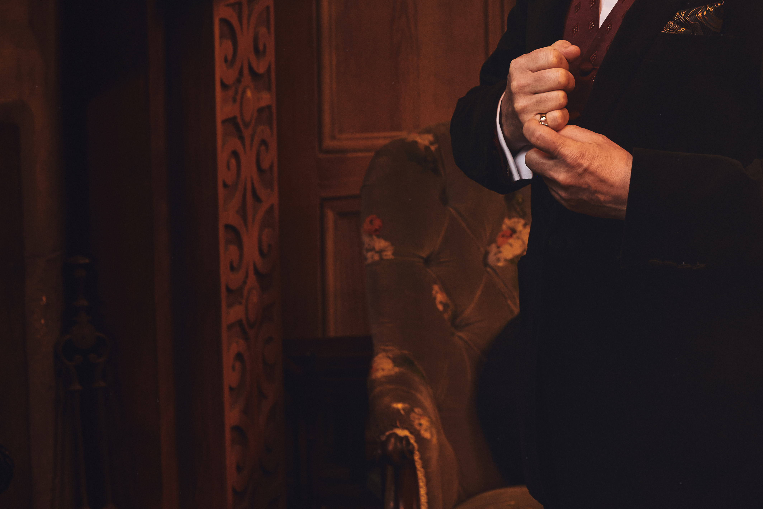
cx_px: 634
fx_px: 2056
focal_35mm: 97
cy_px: 36
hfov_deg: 20.7
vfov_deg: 14.0
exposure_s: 1/200
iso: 640
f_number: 5.6
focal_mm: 50
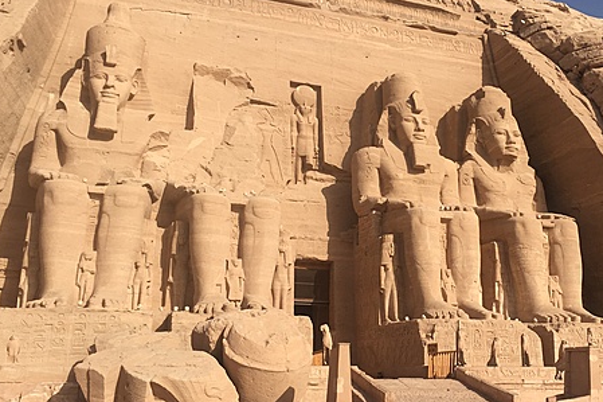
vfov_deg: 31.2
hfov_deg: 44.8
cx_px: 399
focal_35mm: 43
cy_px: 210
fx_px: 720
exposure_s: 1/2079
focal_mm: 4.15
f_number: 2.2
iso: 25
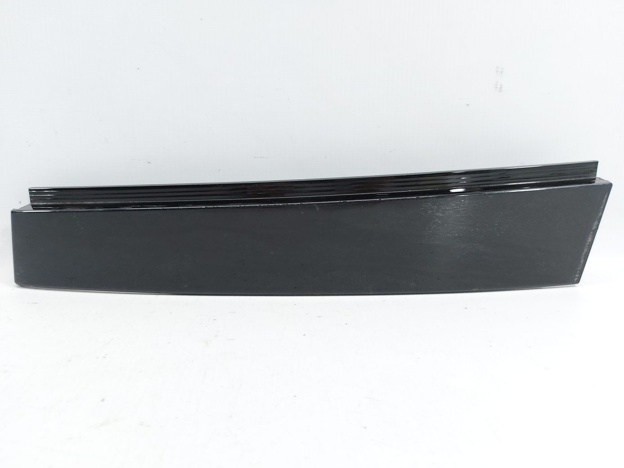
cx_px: 312
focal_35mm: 24
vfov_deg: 56.8
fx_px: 433
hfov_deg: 71.6
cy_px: 234
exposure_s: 1/50
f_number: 1.8
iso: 64
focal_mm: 5.23
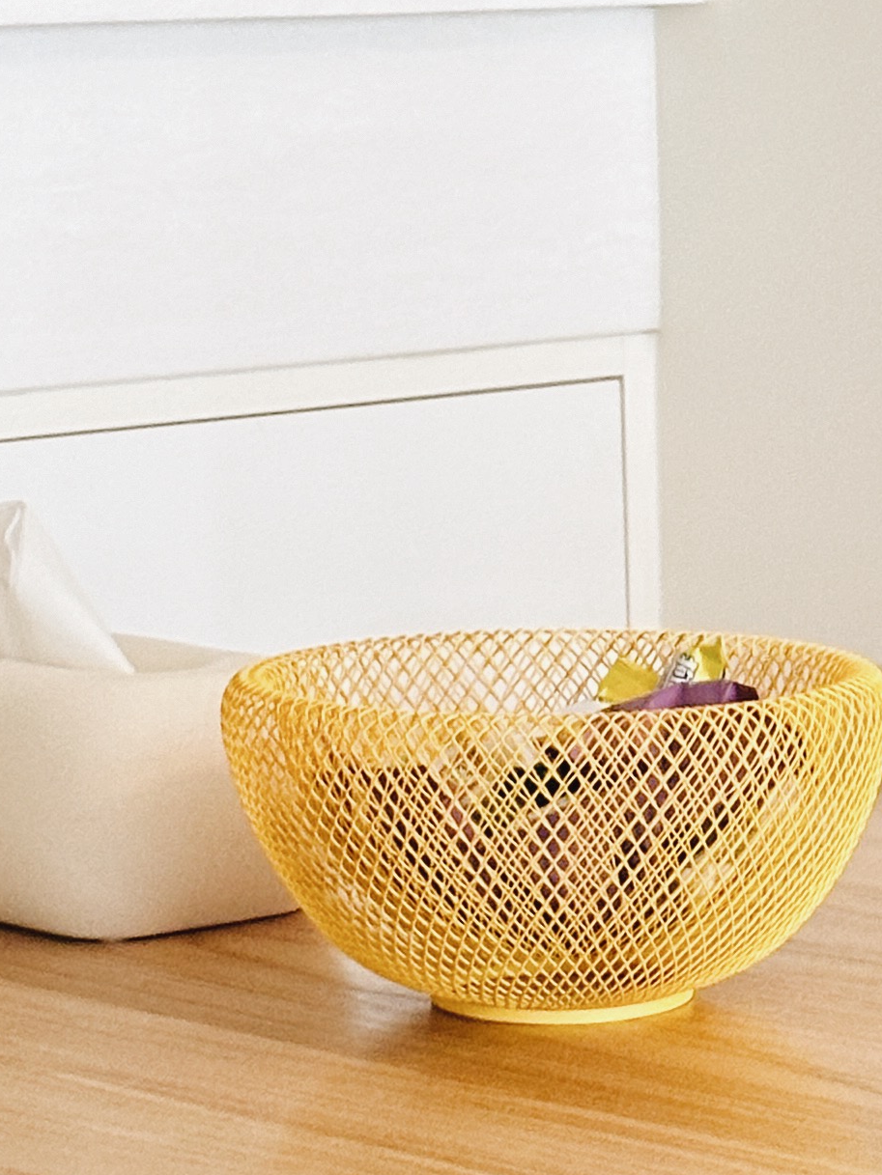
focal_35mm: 159
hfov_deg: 9.3
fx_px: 5401
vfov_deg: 12.3
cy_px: 1028
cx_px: 815
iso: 500
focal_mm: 6.86
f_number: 1.78
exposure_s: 1/40
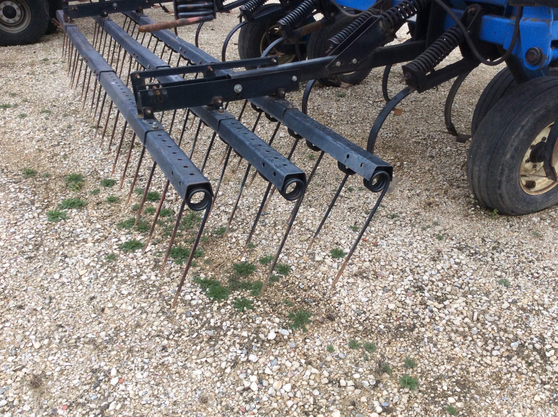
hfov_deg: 56.9
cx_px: 279
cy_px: 208
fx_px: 515
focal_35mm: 32
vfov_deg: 44.1
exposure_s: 1/233
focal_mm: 3.3
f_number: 2.4
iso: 32
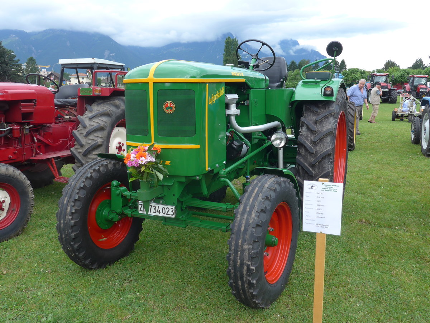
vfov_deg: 41.8
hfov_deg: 54.0
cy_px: 162
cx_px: 215
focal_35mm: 34
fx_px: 422
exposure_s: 1/320
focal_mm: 7
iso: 80
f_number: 2.8
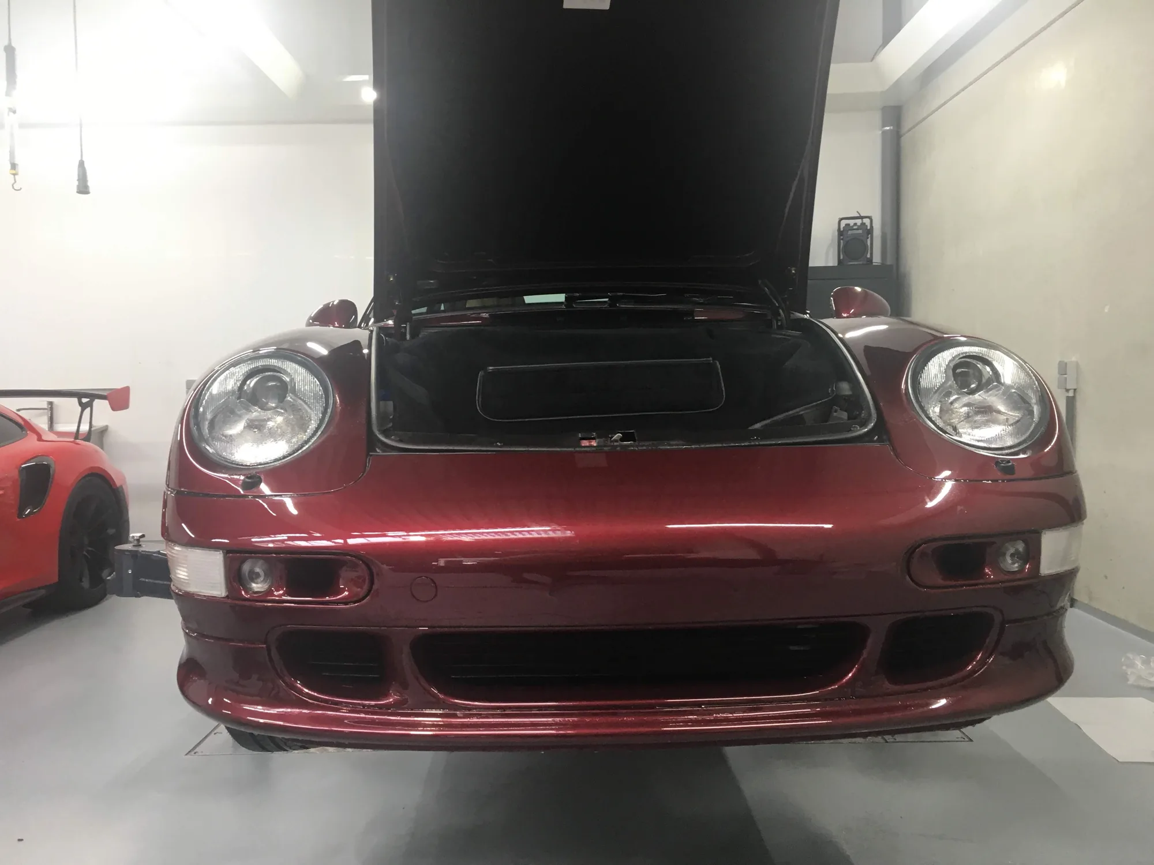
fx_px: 967
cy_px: 432
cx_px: 577
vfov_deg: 48.2
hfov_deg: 61.7
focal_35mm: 29
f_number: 2.2
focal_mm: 4.15
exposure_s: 1/33
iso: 50
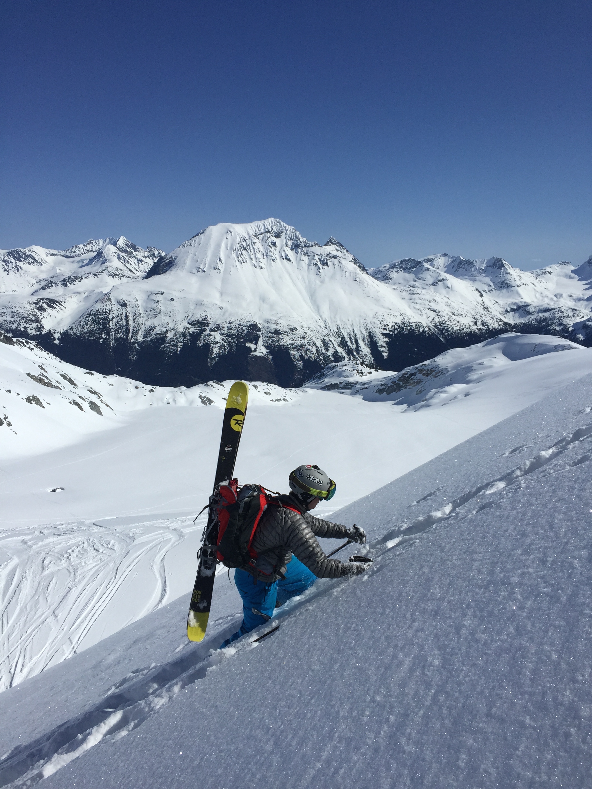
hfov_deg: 48.2
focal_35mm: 29
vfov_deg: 61.7
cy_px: 394
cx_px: 296
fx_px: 661
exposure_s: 1/7937
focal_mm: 4.15
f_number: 2.2
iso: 32
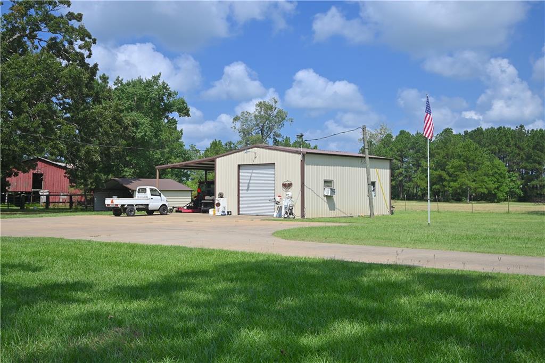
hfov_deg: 48.5
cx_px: 272
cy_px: 182
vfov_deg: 33.3
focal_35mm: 40
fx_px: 605
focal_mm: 40
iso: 125
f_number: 14
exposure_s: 1/200
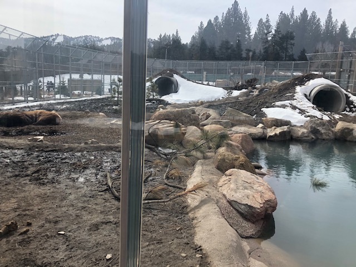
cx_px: 178
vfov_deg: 49.7
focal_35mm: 28
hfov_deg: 63.4
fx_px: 288
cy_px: 134
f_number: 1.8
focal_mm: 3.99
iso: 20
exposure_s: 1/1675
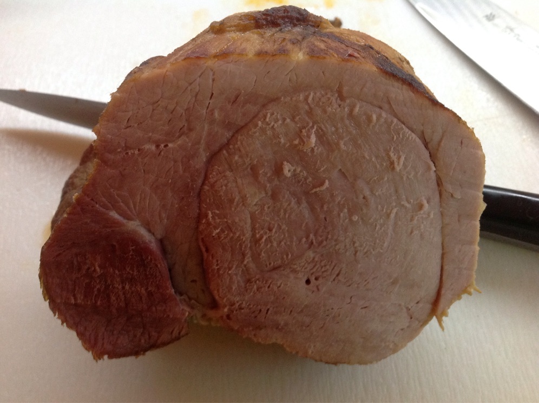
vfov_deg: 40.6
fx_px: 544
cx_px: 270
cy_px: 202
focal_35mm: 35
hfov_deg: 52.7
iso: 200
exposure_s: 1/15
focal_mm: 4.28
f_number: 2.4
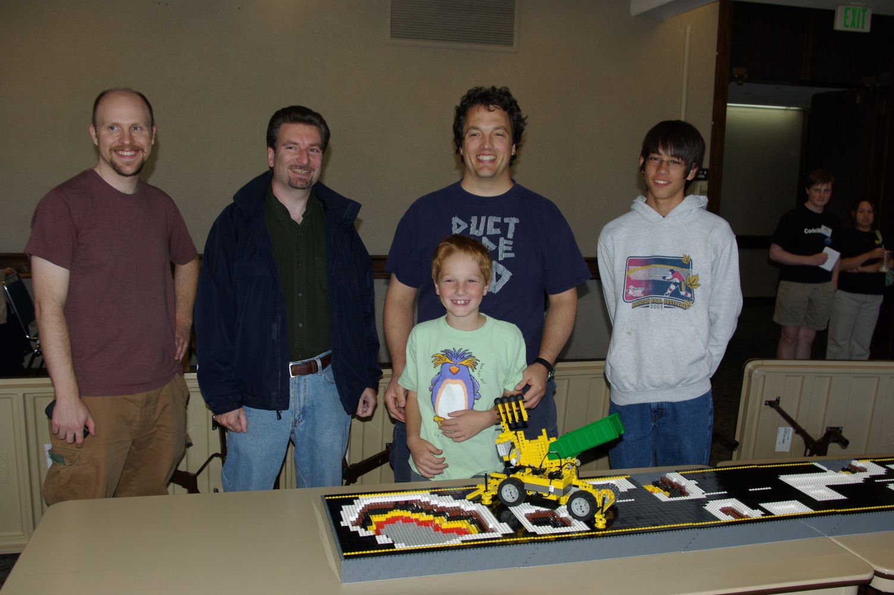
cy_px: 298
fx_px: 856
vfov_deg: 38.3
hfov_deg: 55.1
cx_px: 447
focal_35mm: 34
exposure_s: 1/40
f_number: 8
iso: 400
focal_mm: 23
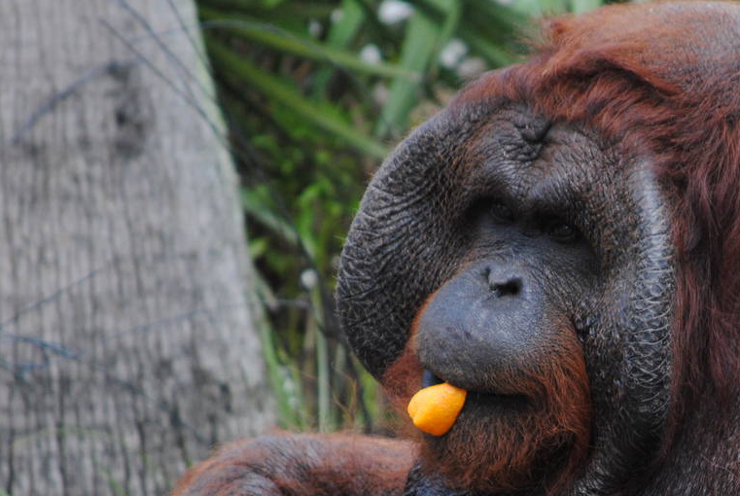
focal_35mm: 851
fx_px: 17520
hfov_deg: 2.4
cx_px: 597
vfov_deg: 1.6
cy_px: 457
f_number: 5.6
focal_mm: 270
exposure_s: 1/200
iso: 400
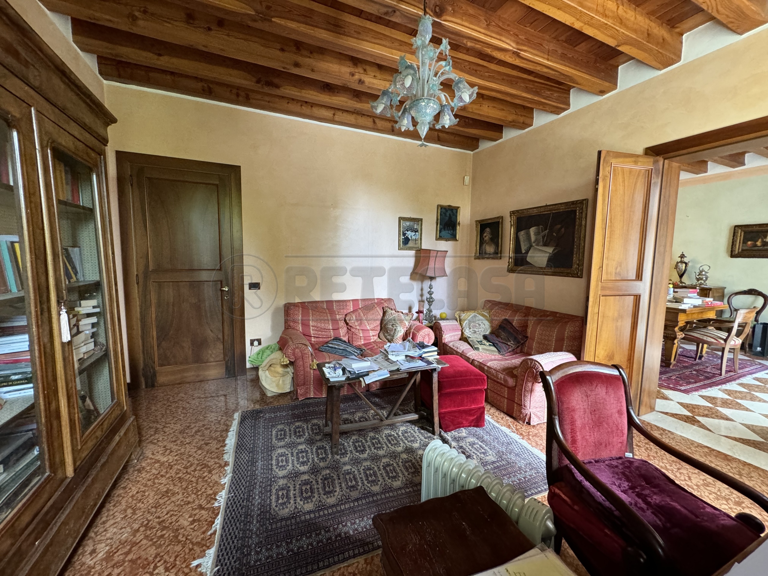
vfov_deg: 85.7
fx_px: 311
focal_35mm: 14
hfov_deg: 102.1
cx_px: 384
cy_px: 288
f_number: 2.2
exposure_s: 1/60
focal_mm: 2.22
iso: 400
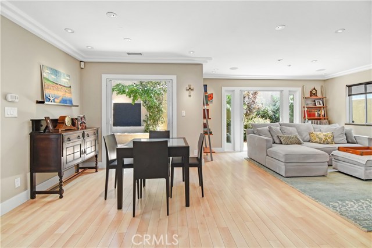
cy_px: 124
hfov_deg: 100.4
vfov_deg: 77.3
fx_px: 155
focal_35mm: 15
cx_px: 186
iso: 1000
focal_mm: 10
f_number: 8
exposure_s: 1/250
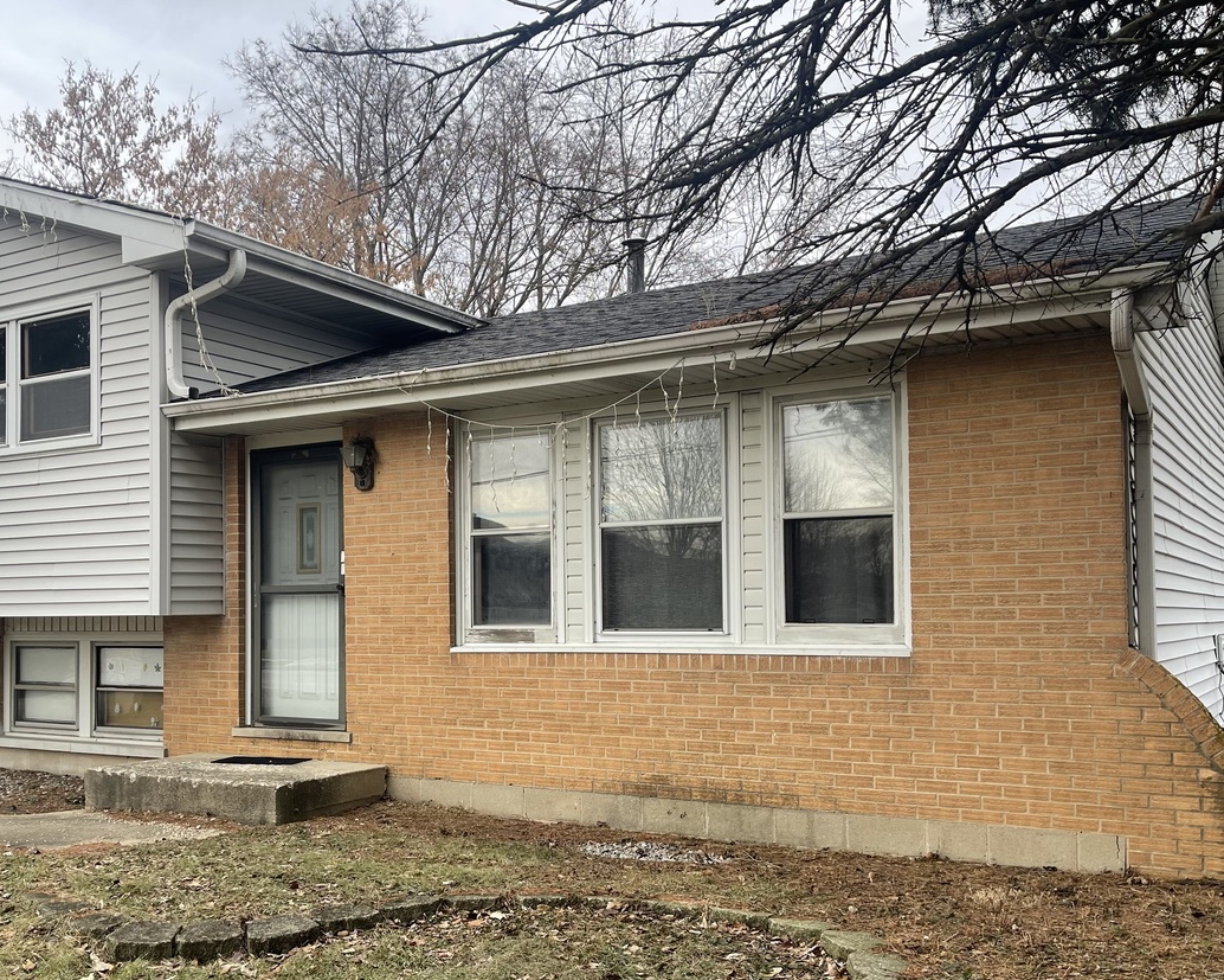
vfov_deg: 43.1
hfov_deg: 52.3
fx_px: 1232
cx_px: 459
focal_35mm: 34
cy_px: 593
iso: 32
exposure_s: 1/288
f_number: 1.6
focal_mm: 5.1
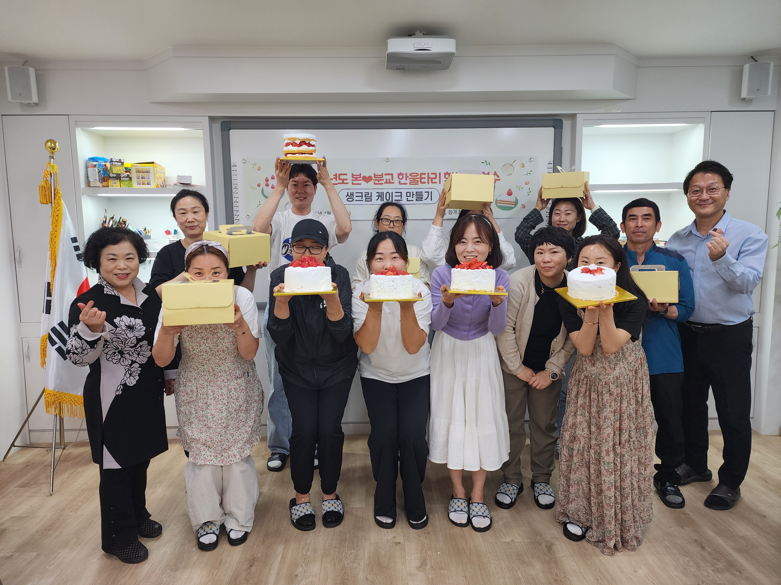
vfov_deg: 58.9
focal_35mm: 23
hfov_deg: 73.9
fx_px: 519
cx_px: 390
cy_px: 292
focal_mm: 6.4
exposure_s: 1/120
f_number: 1.8
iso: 100
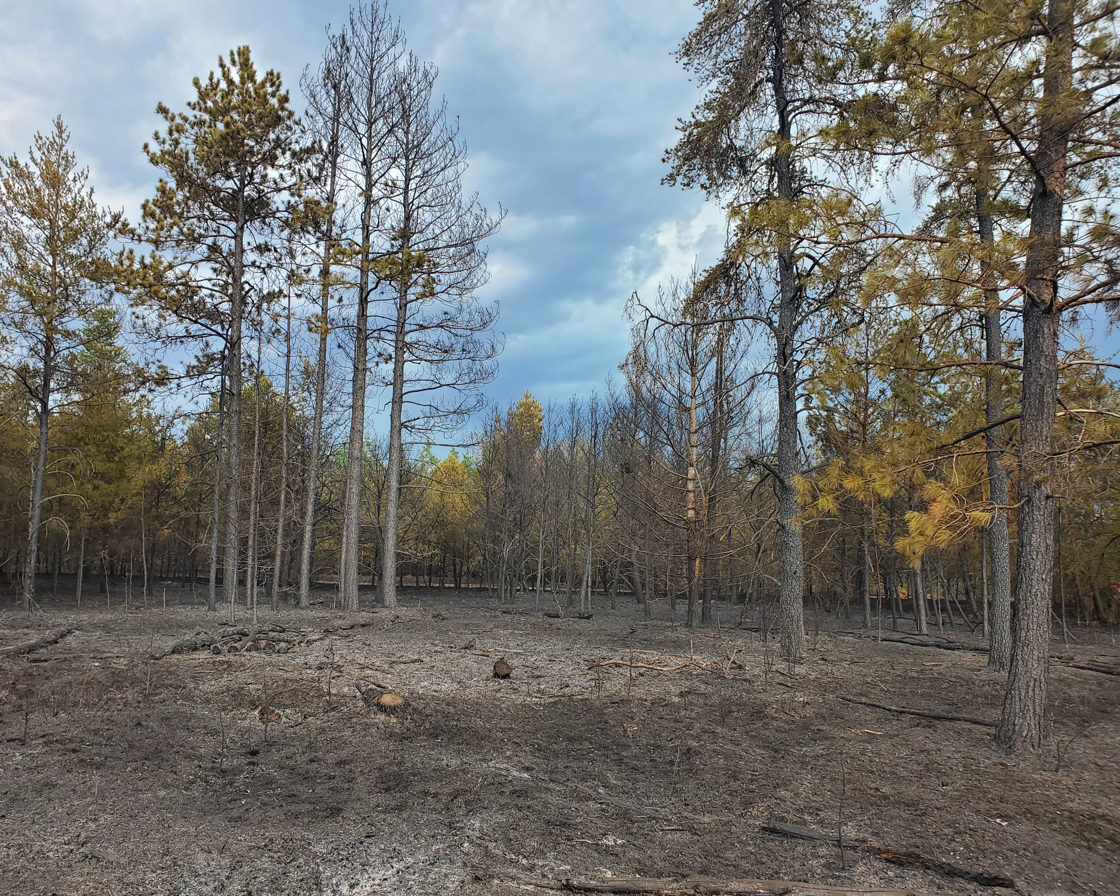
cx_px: 508
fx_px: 928
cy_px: 461
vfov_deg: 51.5
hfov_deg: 62.1
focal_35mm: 28
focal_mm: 4.3
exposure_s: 1/120
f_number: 2.4
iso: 50
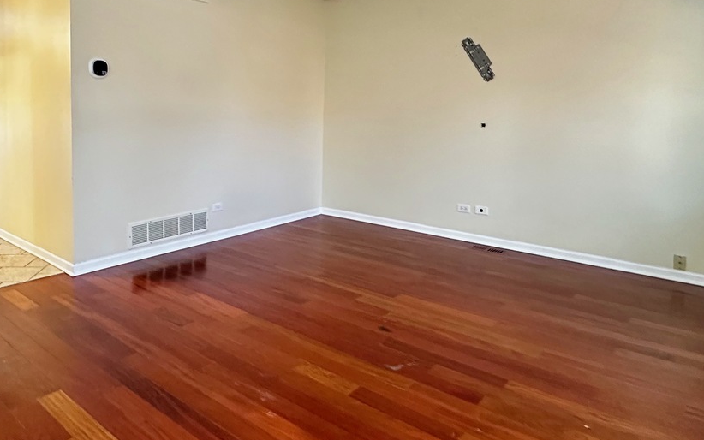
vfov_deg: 46.9
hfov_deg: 69.6
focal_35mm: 26
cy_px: 148
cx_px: 276
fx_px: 499
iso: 800
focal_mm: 2.22
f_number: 2.2
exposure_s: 1/60
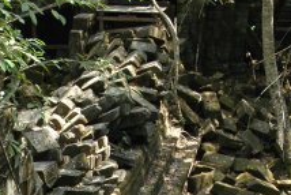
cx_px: 7
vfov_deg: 11.8
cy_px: 293
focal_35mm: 111
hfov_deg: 18.0
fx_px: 898
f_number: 4.5
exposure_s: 1/80
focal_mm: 22
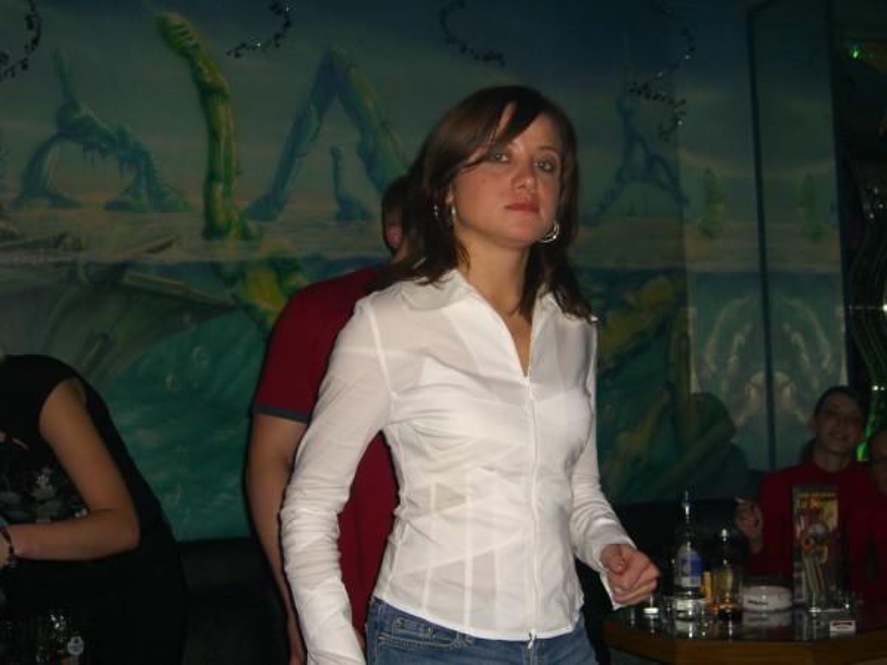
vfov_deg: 31.5
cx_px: 444
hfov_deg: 41.2
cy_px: 332
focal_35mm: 46
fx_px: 1179
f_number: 3.1
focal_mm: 9.5
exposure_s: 1/60
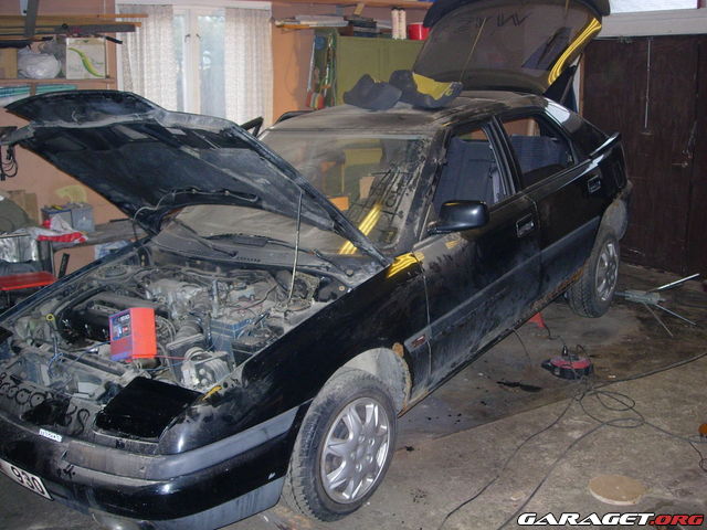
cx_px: 354
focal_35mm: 38
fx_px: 776
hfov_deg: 49.0
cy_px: 265
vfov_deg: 37.7
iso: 200
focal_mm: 7.8
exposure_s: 1/161
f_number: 2.8
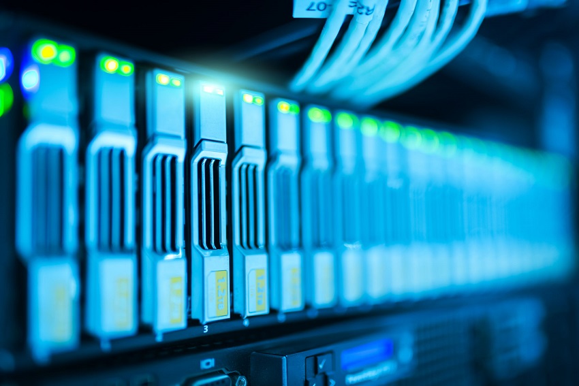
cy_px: 193
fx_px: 563
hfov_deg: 54.4
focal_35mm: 35
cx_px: 290
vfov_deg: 37.9
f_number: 1.4
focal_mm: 35
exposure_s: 1/30
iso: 500
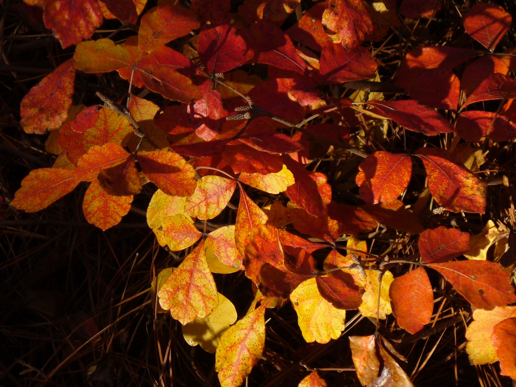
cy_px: 194
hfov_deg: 10.5
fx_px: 2817
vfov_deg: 7.9
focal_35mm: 189
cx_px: 258
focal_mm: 22.7
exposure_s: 1/400
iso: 80
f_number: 3.8
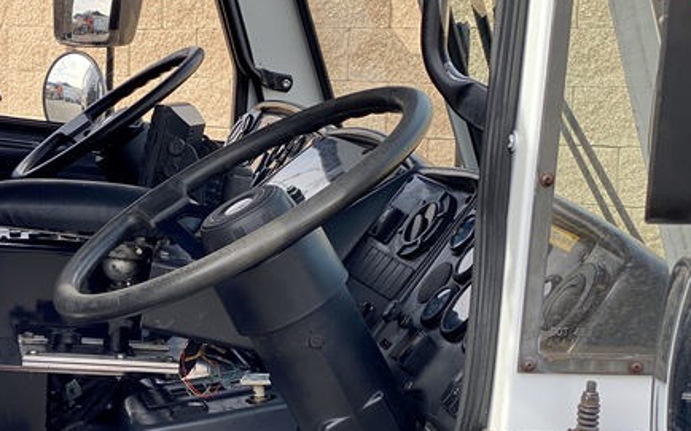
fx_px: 1864
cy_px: 408
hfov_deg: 20.6
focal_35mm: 99
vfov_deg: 13.1
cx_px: 80
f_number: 2
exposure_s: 1/291
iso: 20
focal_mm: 6
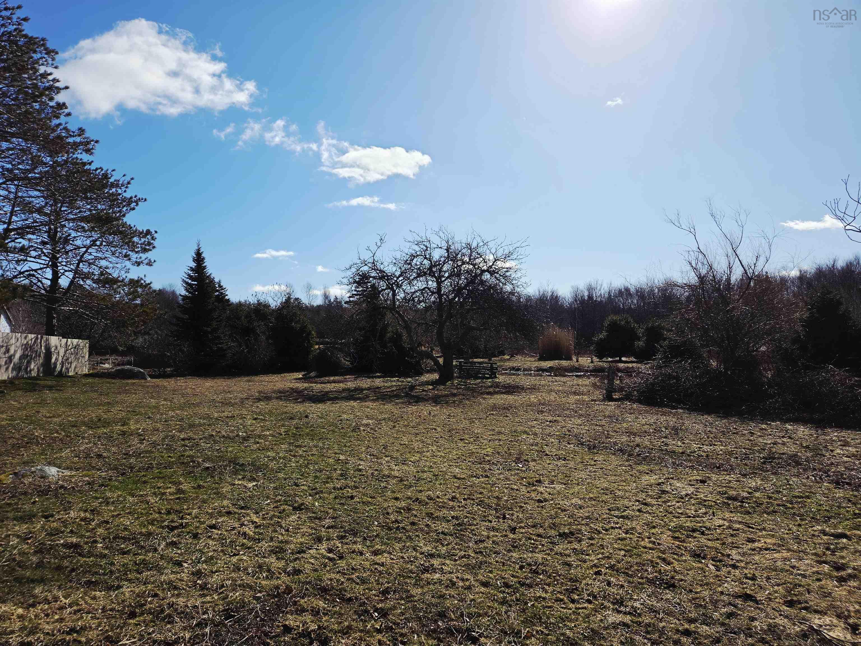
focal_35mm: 23
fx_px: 572
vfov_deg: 58.9
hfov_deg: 73.9
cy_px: 323
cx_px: 430
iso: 64
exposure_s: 1/7734
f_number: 1.8
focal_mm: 5.4
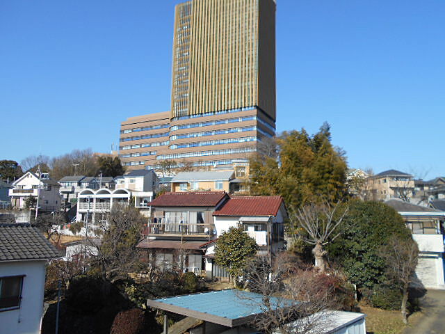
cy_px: 167
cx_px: 222
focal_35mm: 26
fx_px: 334
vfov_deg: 53.1
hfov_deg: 67.3
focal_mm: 4.6
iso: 80
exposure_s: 1/1000
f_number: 3.2
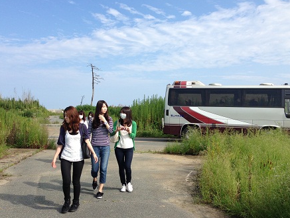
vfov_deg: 38.7
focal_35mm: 37
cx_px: 137
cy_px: 114
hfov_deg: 50.1
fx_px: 310
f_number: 2.4
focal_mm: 4.13
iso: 50
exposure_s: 1/1290
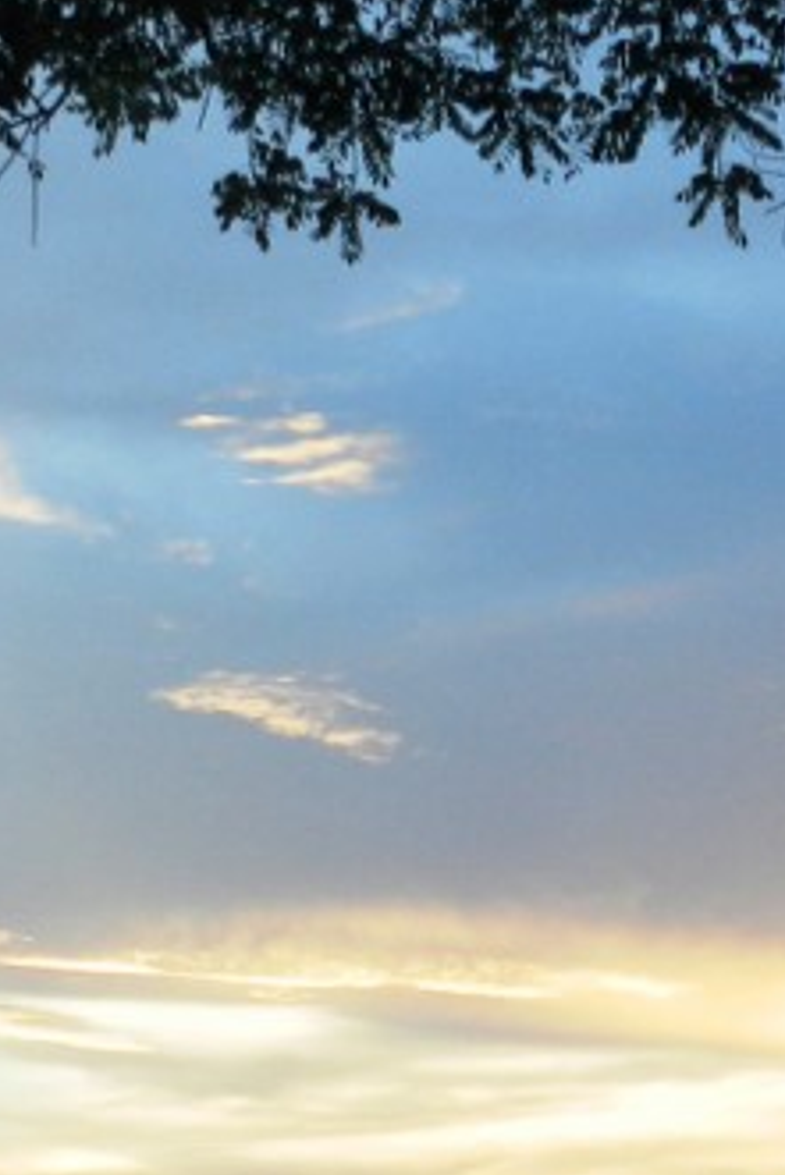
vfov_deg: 18.9
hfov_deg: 13.3
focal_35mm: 103
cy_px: 1338
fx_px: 3365
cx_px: 590
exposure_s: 1/80
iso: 160
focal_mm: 5.6
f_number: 3.7
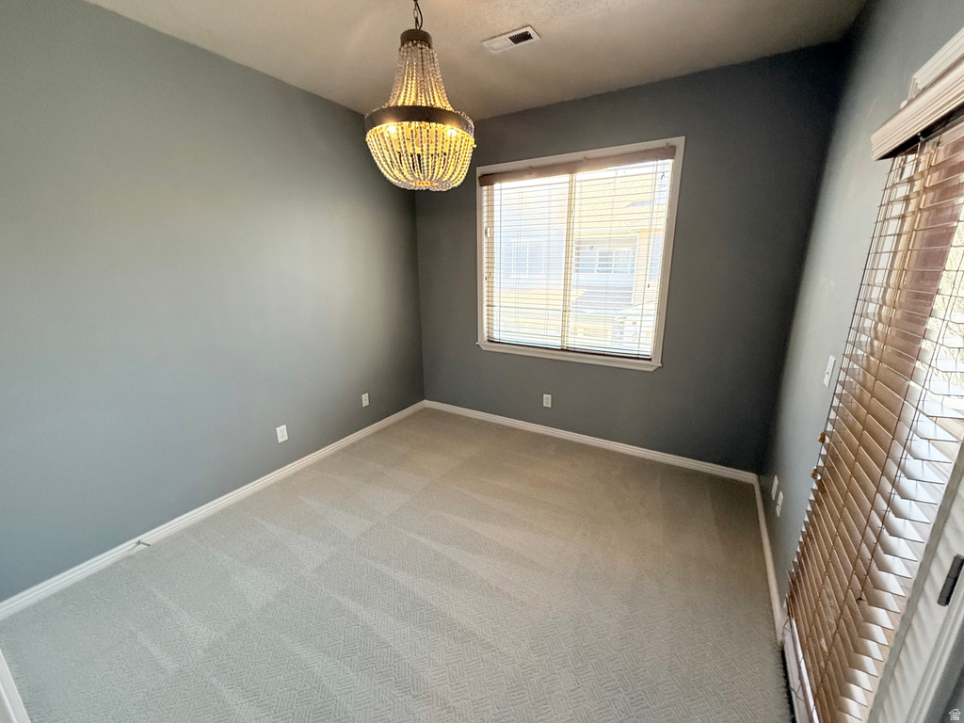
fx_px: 390
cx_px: 482
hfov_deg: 102.1
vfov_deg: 85.7
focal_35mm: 14
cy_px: 362
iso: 320
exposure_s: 1/120
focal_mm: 2.22
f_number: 2.2
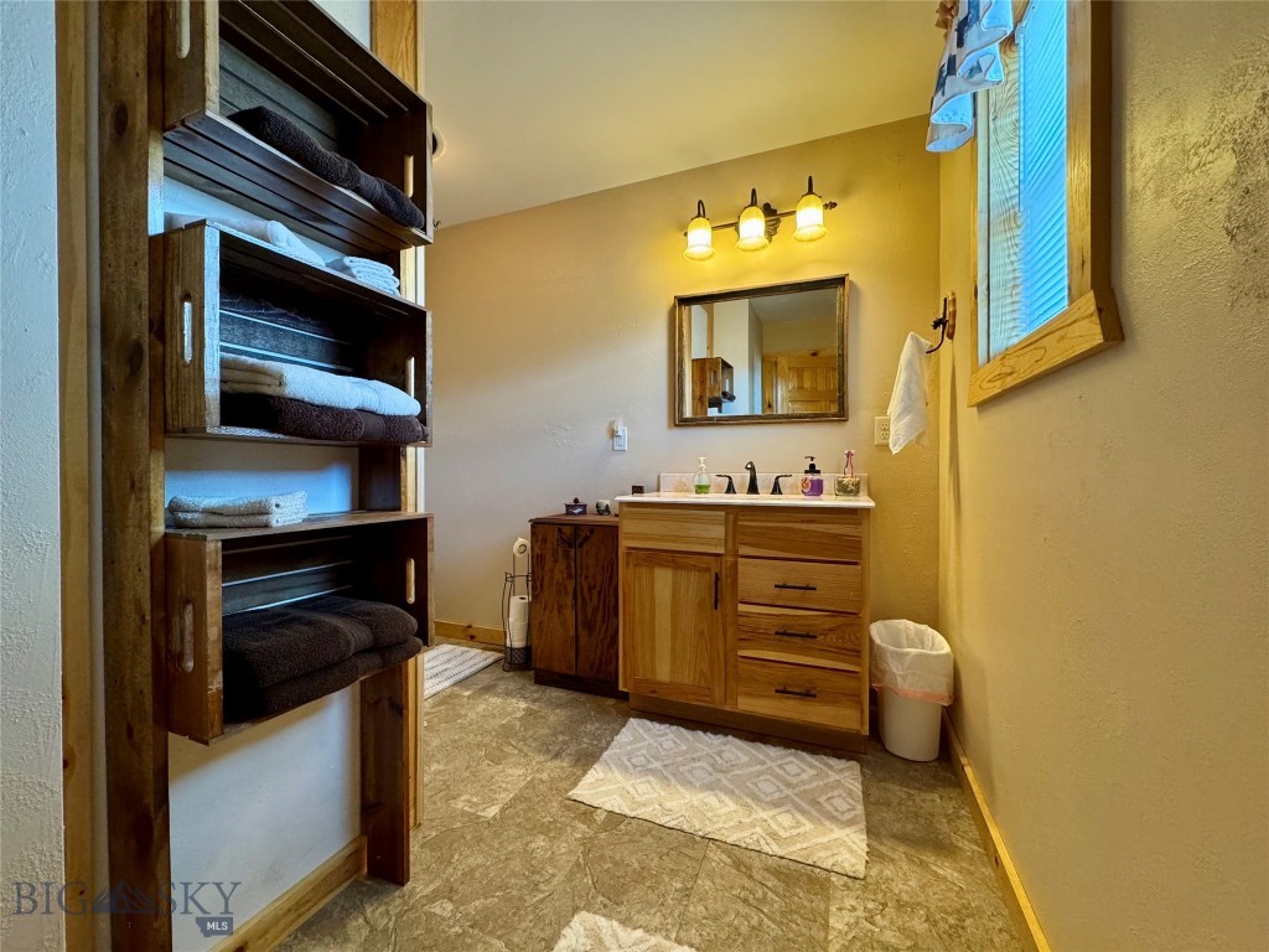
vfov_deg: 85.7
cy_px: 476
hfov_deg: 102.1
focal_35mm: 14
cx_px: 634
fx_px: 513
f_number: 2.2
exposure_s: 1/60
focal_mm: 2.22
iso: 400
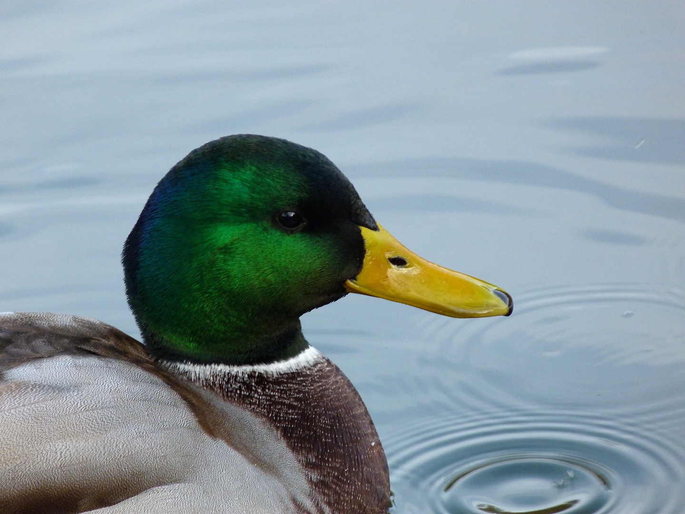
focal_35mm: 592
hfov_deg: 3.3
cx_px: 342
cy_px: 257
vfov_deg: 2.5
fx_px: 11715
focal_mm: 106.6
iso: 200
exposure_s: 1/125
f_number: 5.1
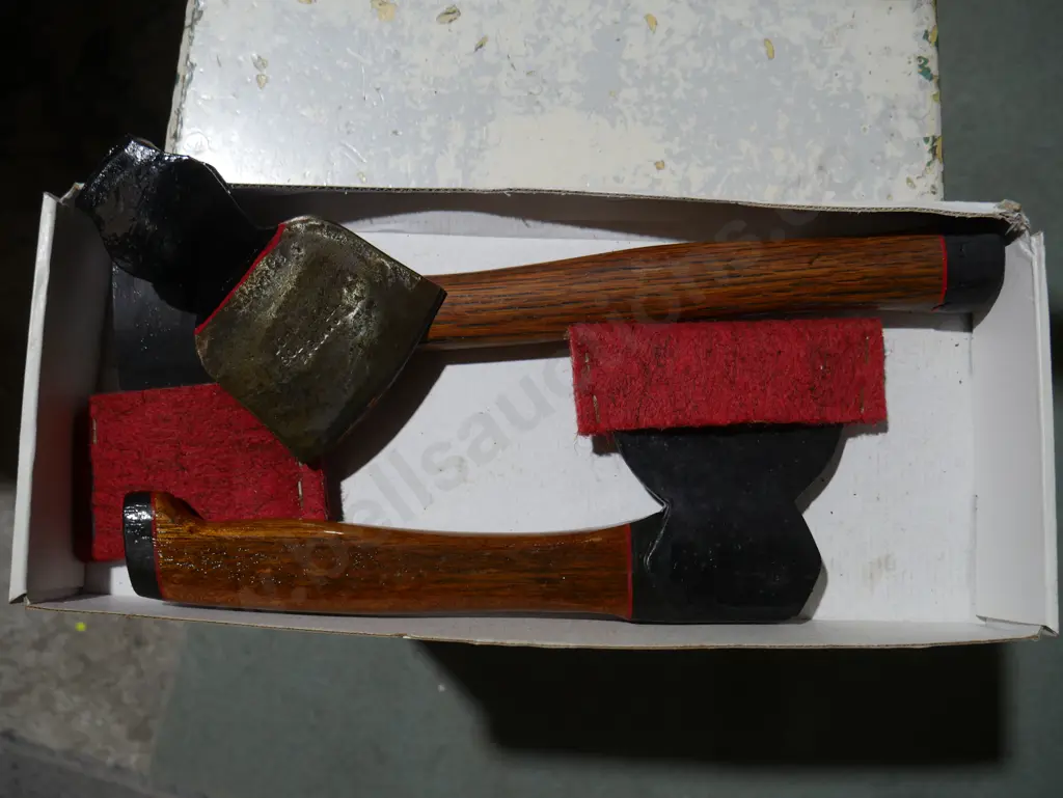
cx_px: 532
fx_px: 922
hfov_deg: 59.9
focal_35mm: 30
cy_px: 399
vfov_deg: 46.8
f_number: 3.6
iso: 200
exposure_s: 1/80
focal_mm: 15
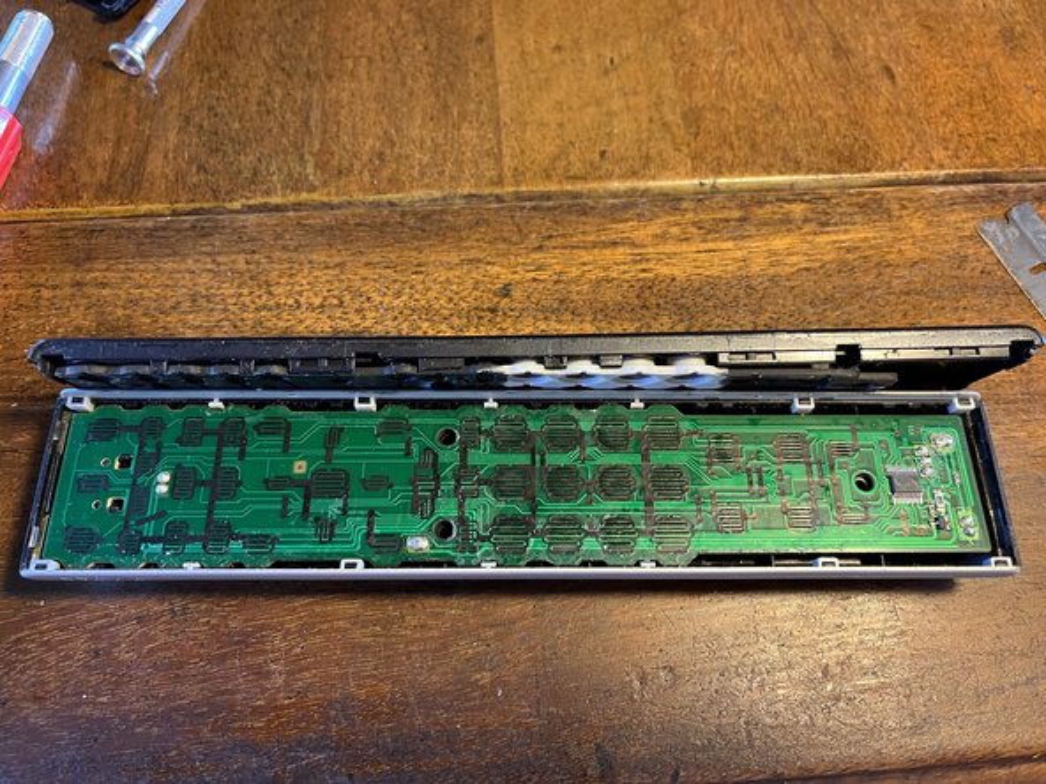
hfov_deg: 67.3
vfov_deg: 53.1
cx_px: 523
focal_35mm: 26
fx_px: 786
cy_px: 392
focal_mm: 5.1
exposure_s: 1/60
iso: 160
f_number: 1.6
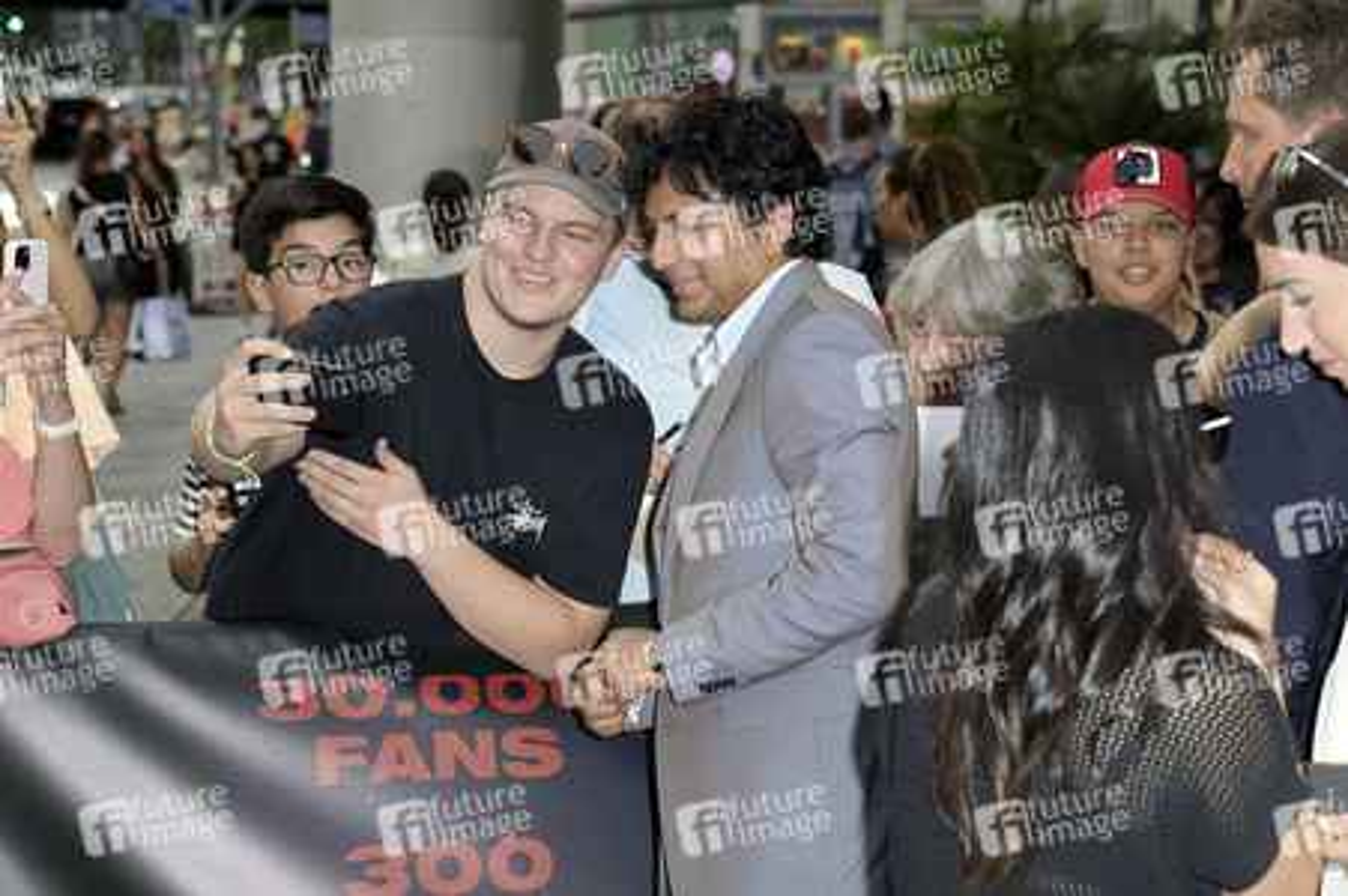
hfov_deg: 17.1
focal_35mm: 120
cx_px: 674
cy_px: 448
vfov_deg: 11.4
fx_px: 4490
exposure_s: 1/250
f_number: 7.1
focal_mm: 120
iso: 400
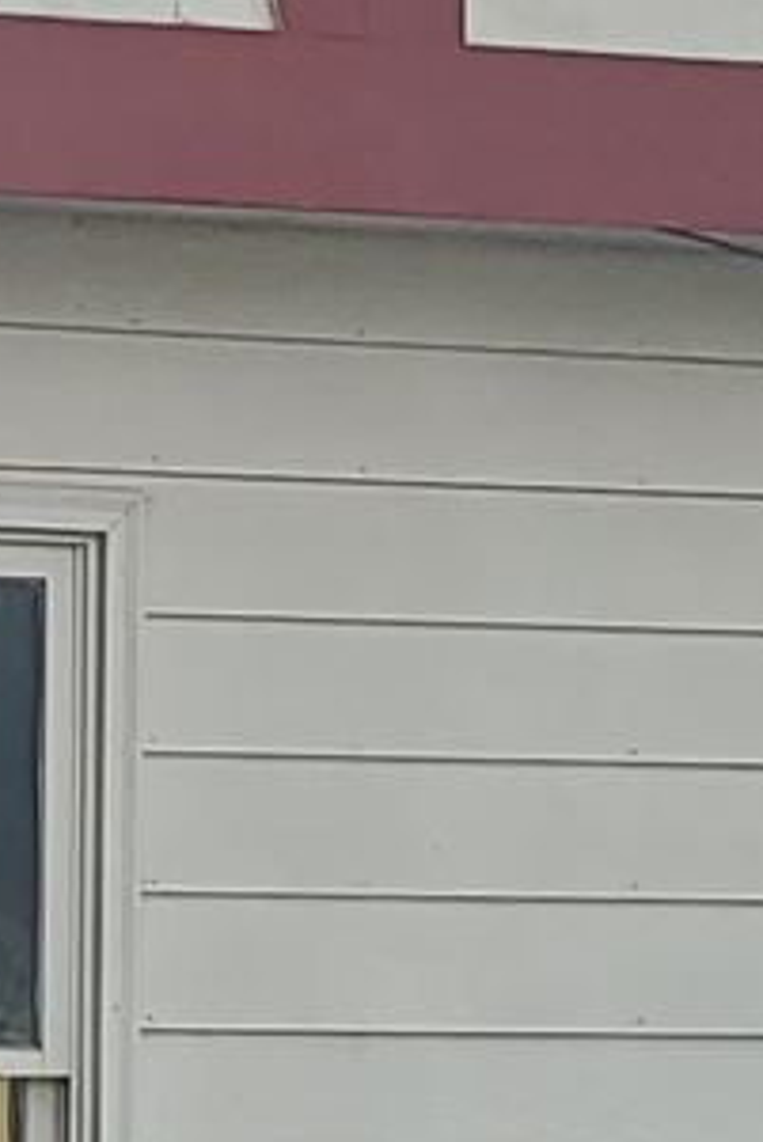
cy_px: 1123
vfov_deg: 9.9
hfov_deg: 6.6
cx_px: -364
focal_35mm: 207
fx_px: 6573
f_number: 2.4
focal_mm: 4.3
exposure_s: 1/120
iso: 100
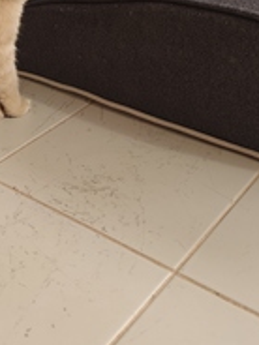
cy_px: -31
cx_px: 170
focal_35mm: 57
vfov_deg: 30.4
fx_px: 569
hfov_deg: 25.5
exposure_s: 1/174
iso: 50
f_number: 1.6
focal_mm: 6.06
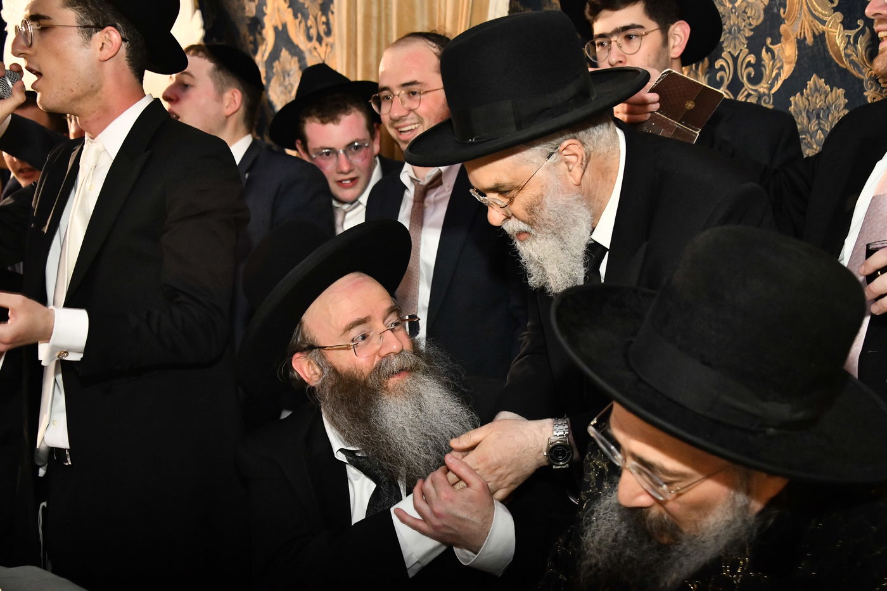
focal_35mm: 50
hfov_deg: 39.6
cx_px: 444
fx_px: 1232
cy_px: 296
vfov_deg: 27.0
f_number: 5.6
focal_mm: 50
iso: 4000
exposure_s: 1/160
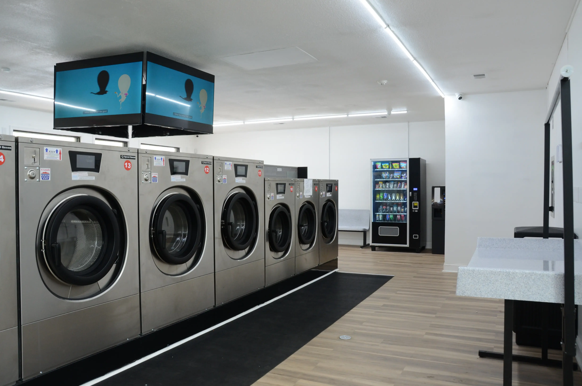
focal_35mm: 27
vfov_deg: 47.7
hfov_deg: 67.5
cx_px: 291
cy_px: 193
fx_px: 436
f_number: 8
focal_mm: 18
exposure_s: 1/25
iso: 500
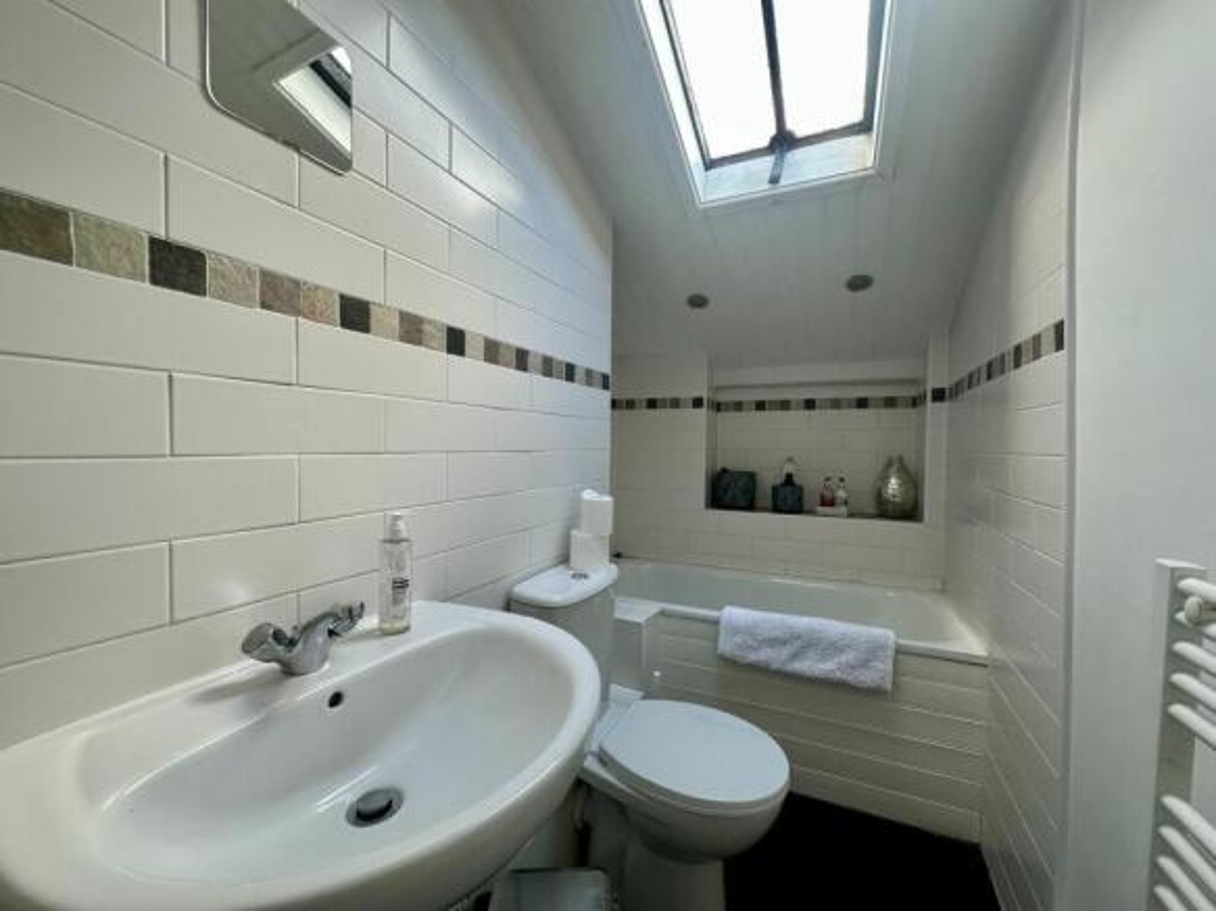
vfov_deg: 85.7
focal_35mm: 14
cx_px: 608
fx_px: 492
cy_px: 456
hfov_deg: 102.1
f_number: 2.2
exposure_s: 1/99
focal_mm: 2.22
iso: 100
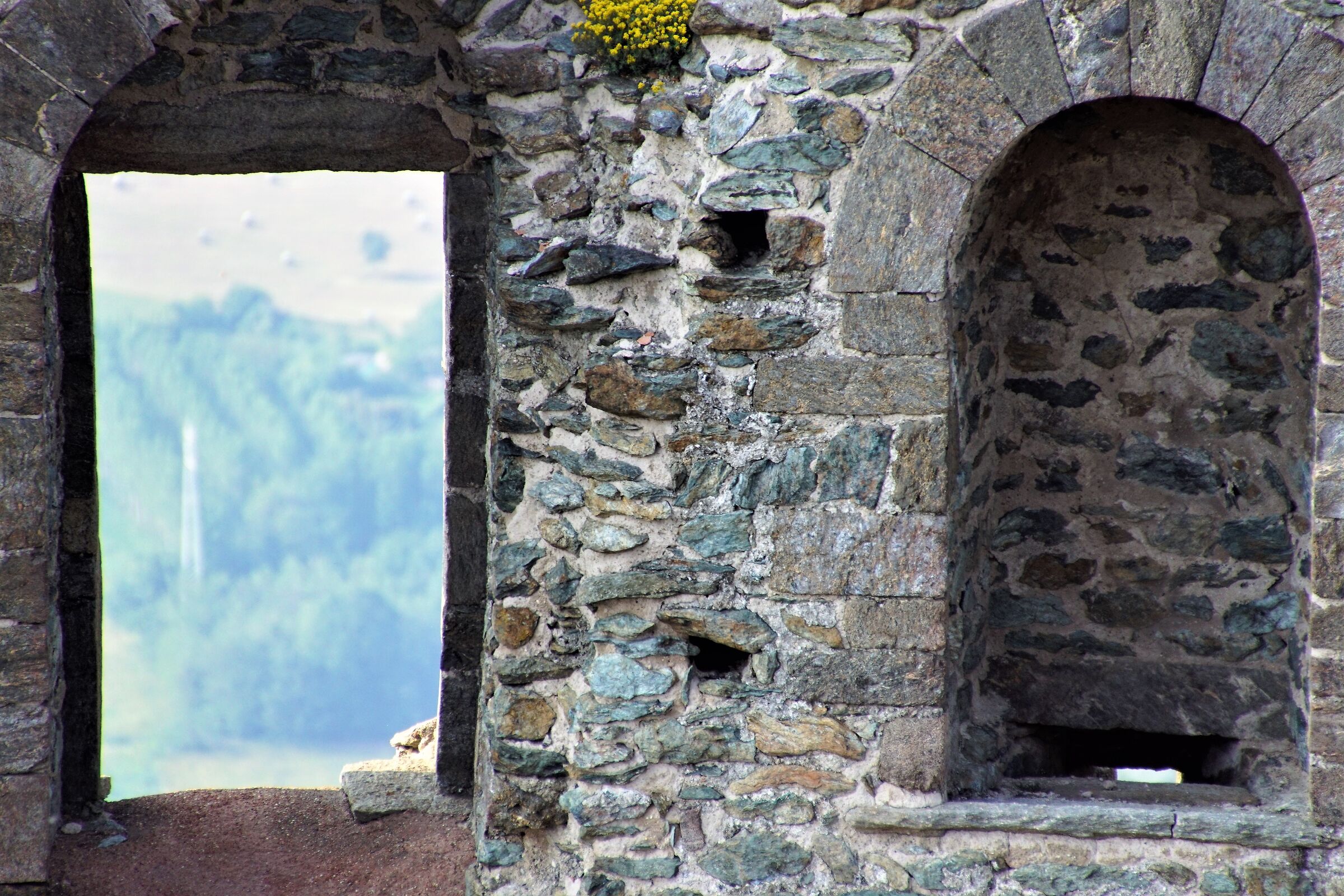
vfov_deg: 3.3
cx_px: 672
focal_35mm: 420
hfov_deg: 4.9
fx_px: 15679
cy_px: 448
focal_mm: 280
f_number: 6.3
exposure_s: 1/500
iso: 400
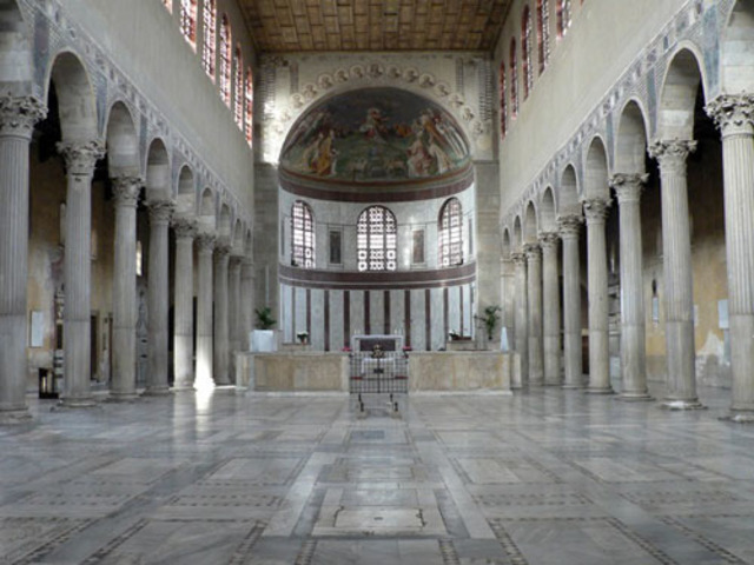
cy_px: 282
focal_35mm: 36
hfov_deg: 51.4
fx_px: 784
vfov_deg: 39.7
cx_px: 377
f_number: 2.8
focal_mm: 6
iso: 200
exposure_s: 1/4
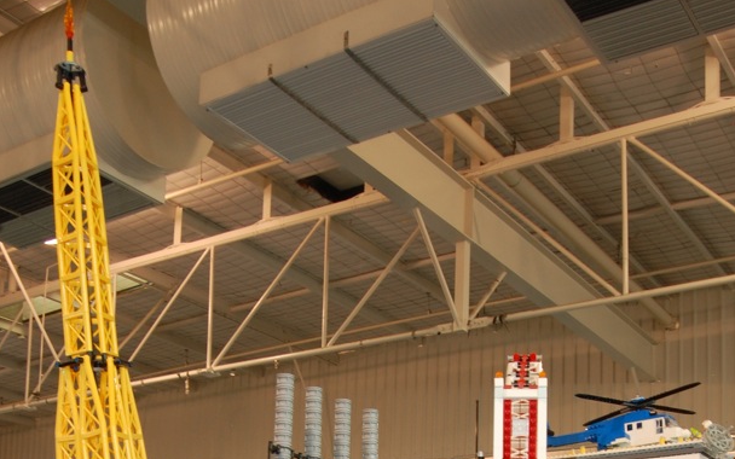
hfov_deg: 41.2
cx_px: 385
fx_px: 979
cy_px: 609
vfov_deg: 23.2
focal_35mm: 49
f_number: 14
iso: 400
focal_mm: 19
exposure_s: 1/1.3
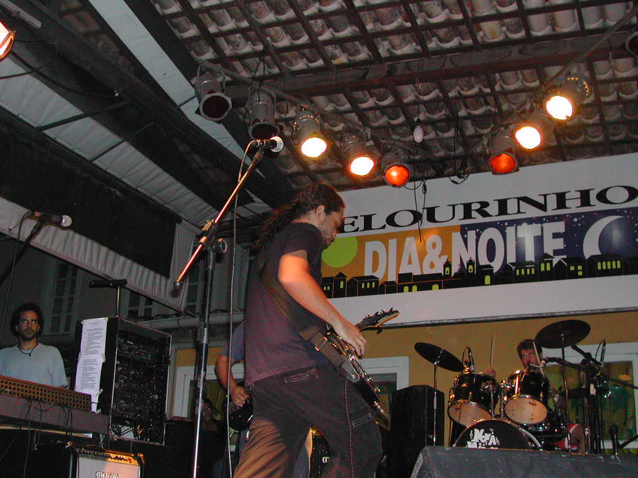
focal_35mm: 42
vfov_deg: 34.3
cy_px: 239
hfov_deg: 44.8
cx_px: 319
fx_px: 774
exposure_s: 1/60
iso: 377
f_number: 2.9
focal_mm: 9
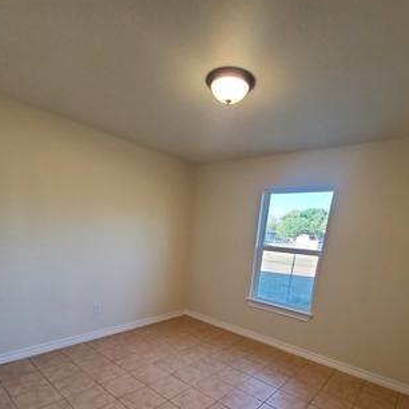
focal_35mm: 18
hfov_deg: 80.7
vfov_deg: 75.4
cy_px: 302
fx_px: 241
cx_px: 206
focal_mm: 1.8
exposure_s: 1/59
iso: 160
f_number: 2.2
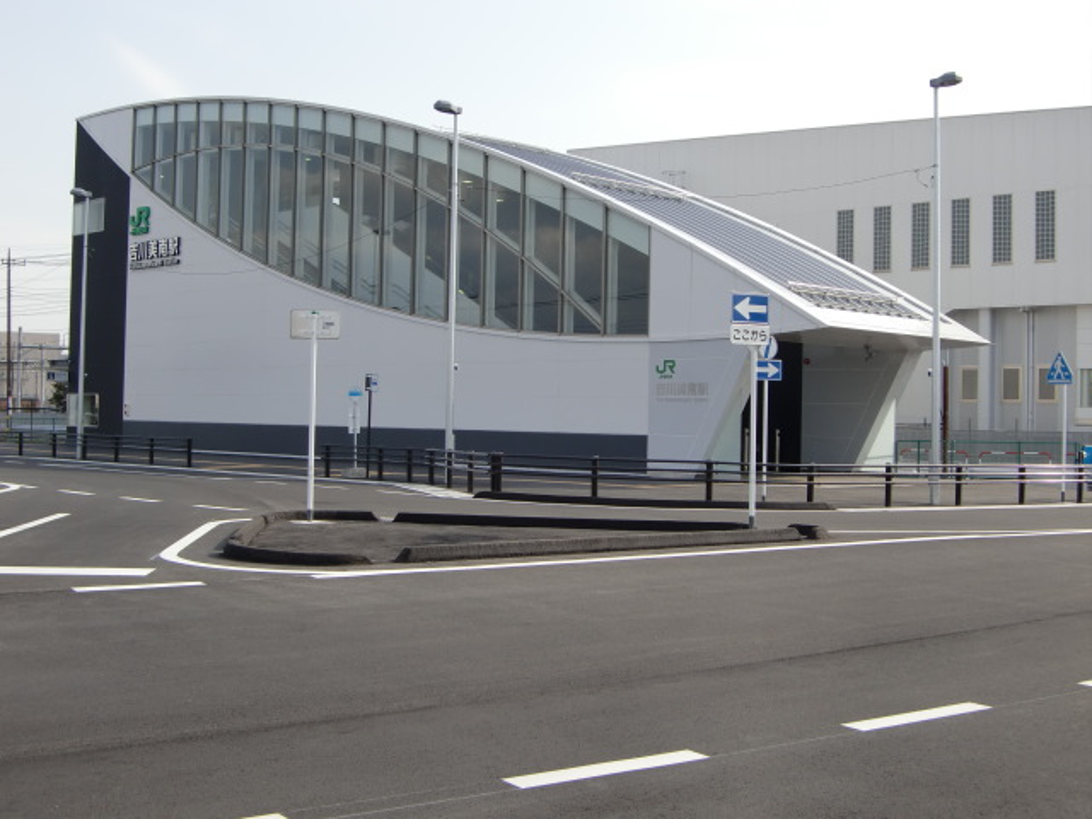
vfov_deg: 31.5
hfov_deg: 41.2
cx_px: 546
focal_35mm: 46
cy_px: 410
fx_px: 1451
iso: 64
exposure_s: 1/640
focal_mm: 8.2
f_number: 3.3
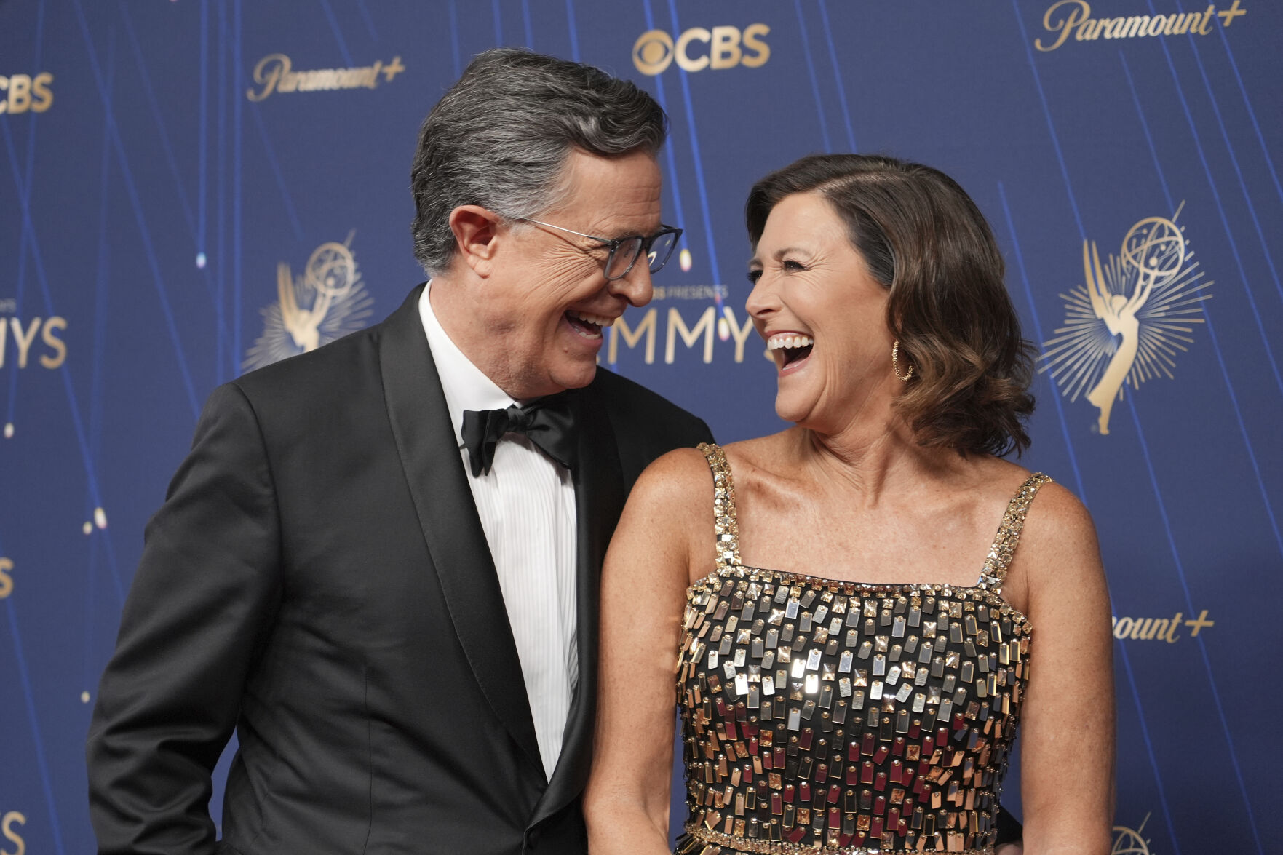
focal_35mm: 101
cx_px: 642
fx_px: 3599
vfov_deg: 13.5
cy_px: 428
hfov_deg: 20.2
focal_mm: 101
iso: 1600
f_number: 4
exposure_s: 1/320
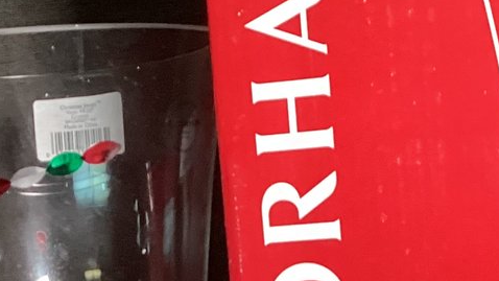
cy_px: 406
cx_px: 283
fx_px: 1416
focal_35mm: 107
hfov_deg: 20.0
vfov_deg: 10.9
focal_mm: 3.3
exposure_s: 1/60
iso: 250
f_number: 2.4
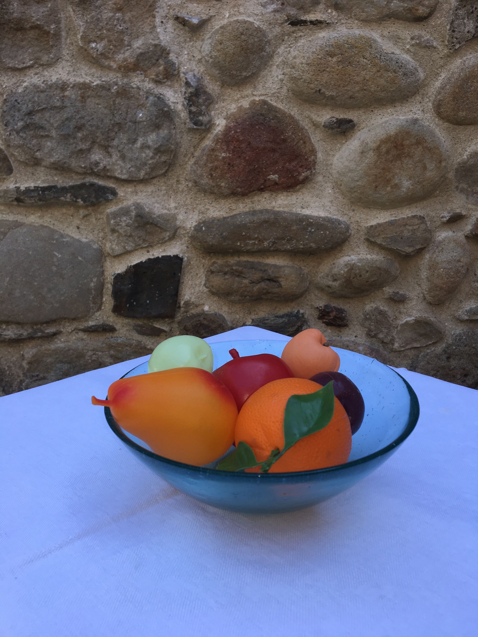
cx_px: 239
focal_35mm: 29
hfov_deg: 48.2
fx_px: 534
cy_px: 318
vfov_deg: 61.7
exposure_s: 1/346
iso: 25
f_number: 2.2
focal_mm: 4.15
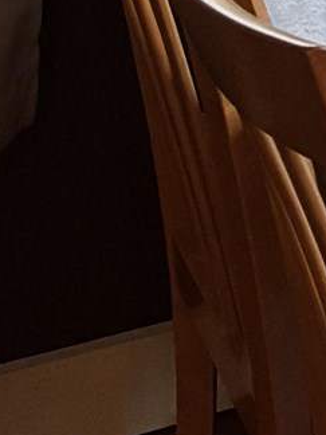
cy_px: -490
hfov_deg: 7.5
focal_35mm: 185
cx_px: 781
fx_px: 2323
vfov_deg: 9.8
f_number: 1.6
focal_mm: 5.96
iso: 400
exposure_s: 1/60
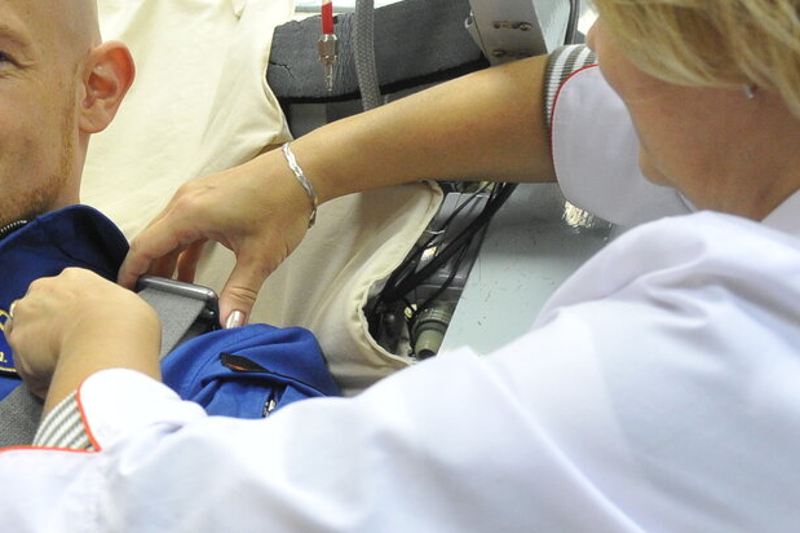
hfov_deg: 21.6
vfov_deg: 15.2
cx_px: -59
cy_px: 226
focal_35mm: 90
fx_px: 1999
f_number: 4.5
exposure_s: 1/160
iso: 2500
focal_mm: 29
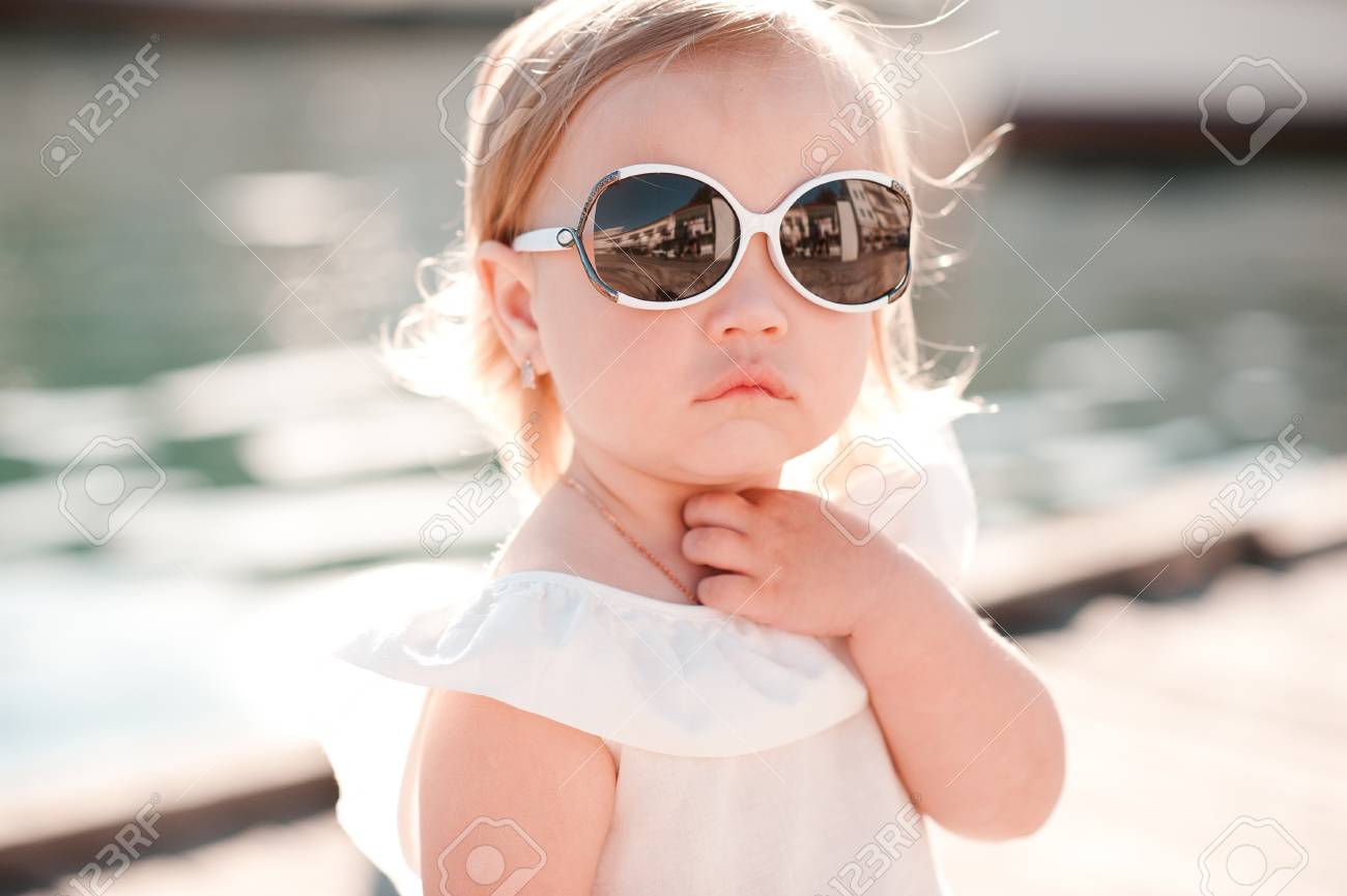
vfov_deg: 16.1
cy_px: 448
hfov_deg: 23.9
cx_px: 674
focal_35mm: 85
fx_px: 3178
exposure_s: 1/2500
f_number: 2.8
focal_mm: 85
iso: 200
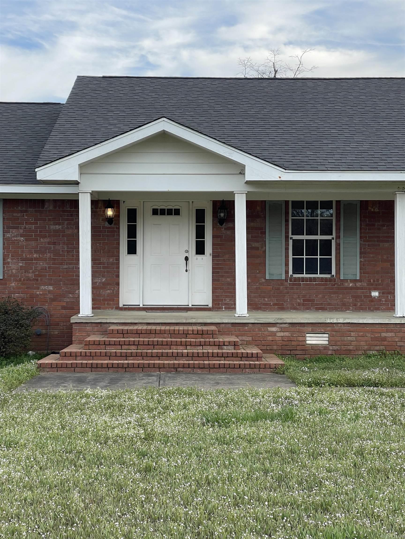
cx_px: 202
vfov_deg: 30.3
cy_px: 270
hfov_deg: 22.9
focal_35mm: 64
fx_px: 998
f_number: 2.2
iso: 20
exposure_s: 1/435
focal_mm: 7.5
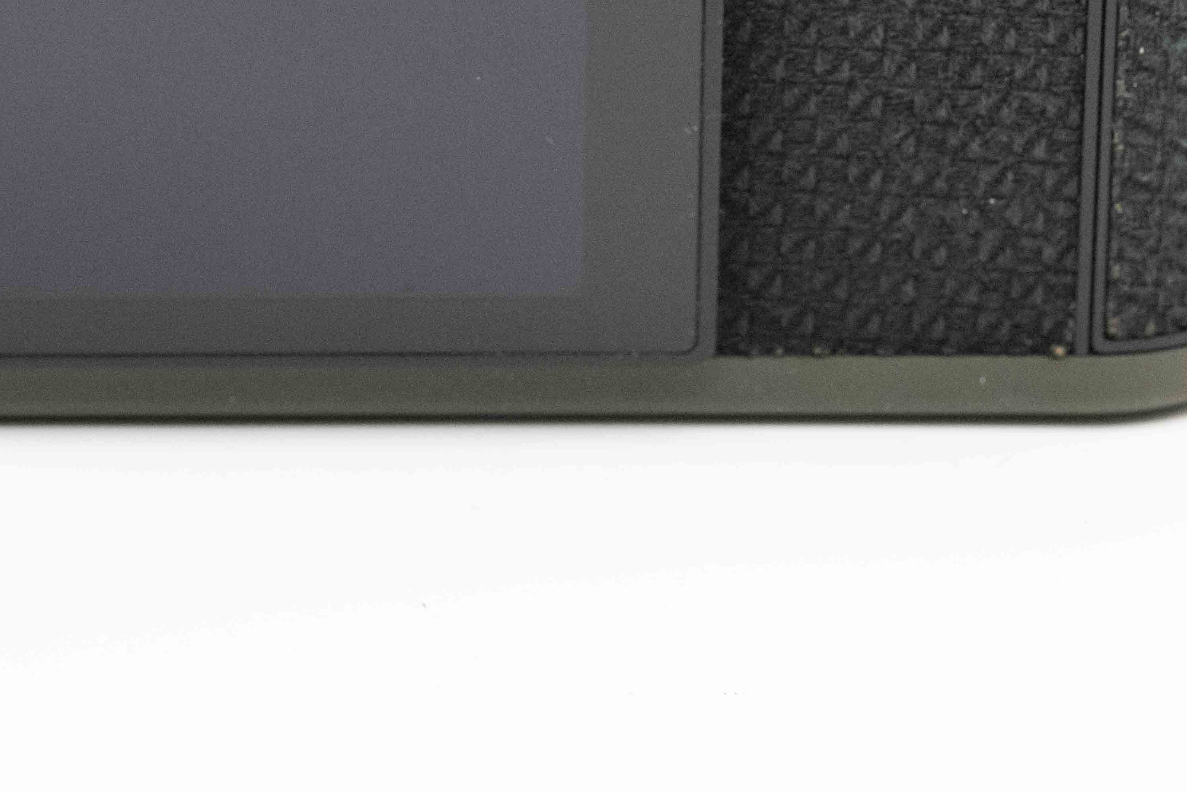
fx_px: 8343
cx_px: 159
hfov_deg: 8.1
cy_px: -304
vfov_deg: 5.4
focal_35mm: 253
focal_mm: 90
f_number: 10
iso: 3200
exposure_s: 1/320
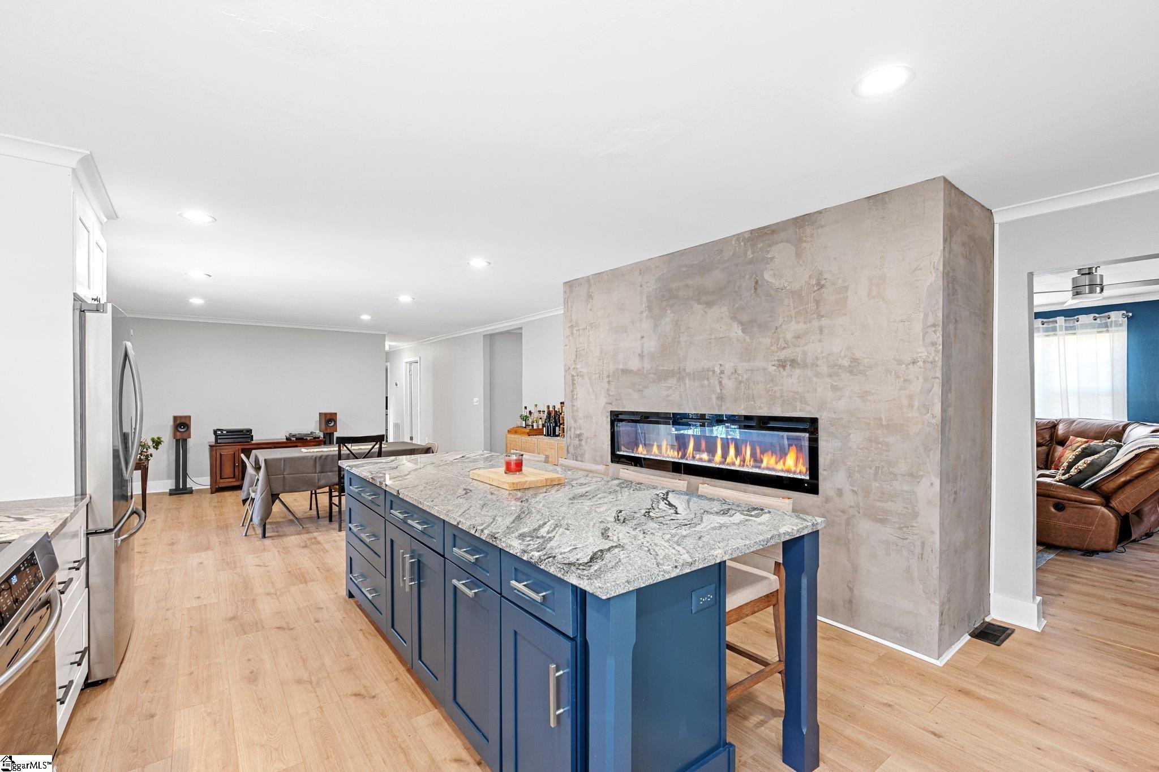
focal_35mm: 16
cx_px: 580
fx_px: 515
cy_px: 386
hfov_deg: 96.7
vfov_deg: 73.7
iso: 250
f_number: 9
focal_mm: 16
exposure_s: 1/5
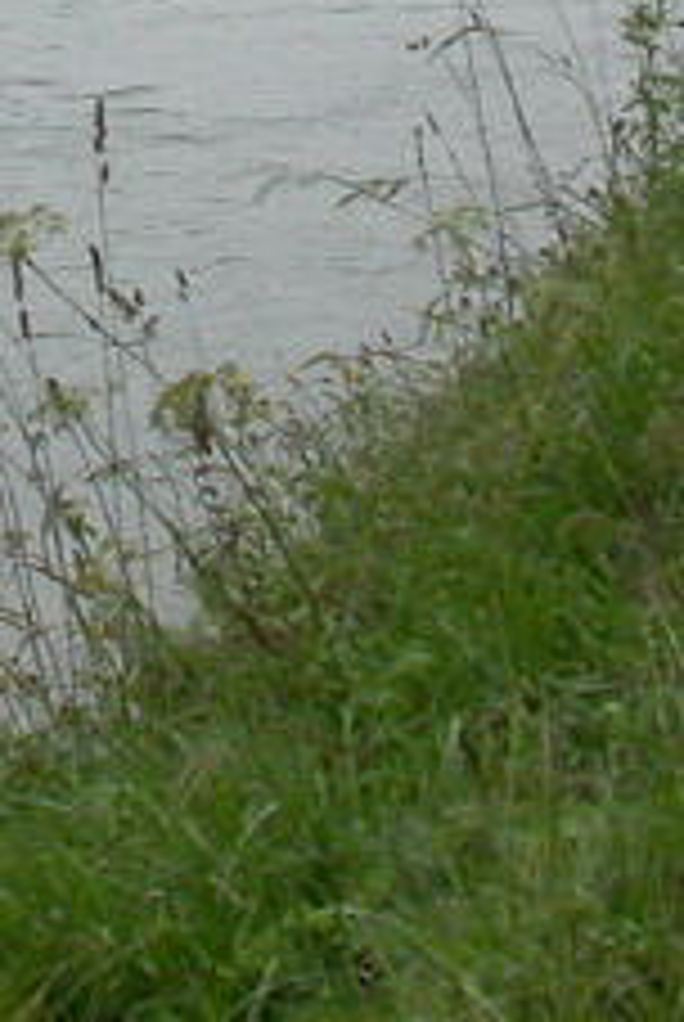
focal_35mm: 239
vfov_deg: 8.4
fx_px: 6790
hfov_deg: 5.7
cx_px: -216
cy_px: -491
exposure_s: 1/177
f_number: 4.6
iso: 100
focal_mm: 10.6
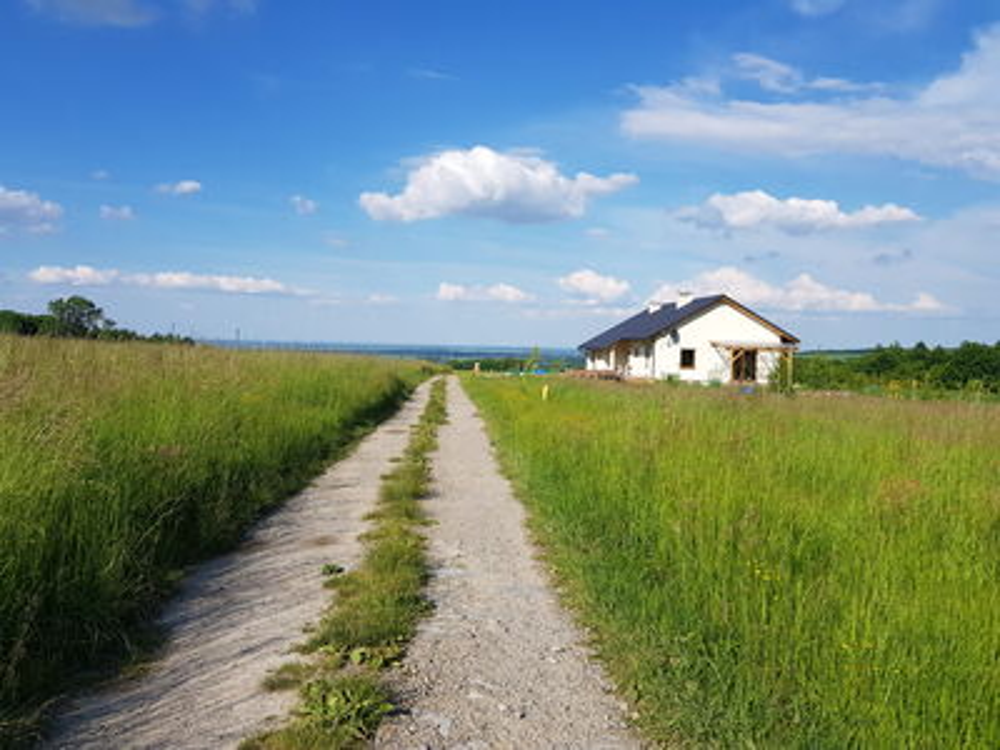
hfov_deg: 67.3
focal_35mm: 26
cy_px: 375
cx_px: 500
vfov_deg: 53.1
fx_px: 751
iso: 40
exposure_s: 1/2648
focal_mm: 4.2
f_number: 1.7
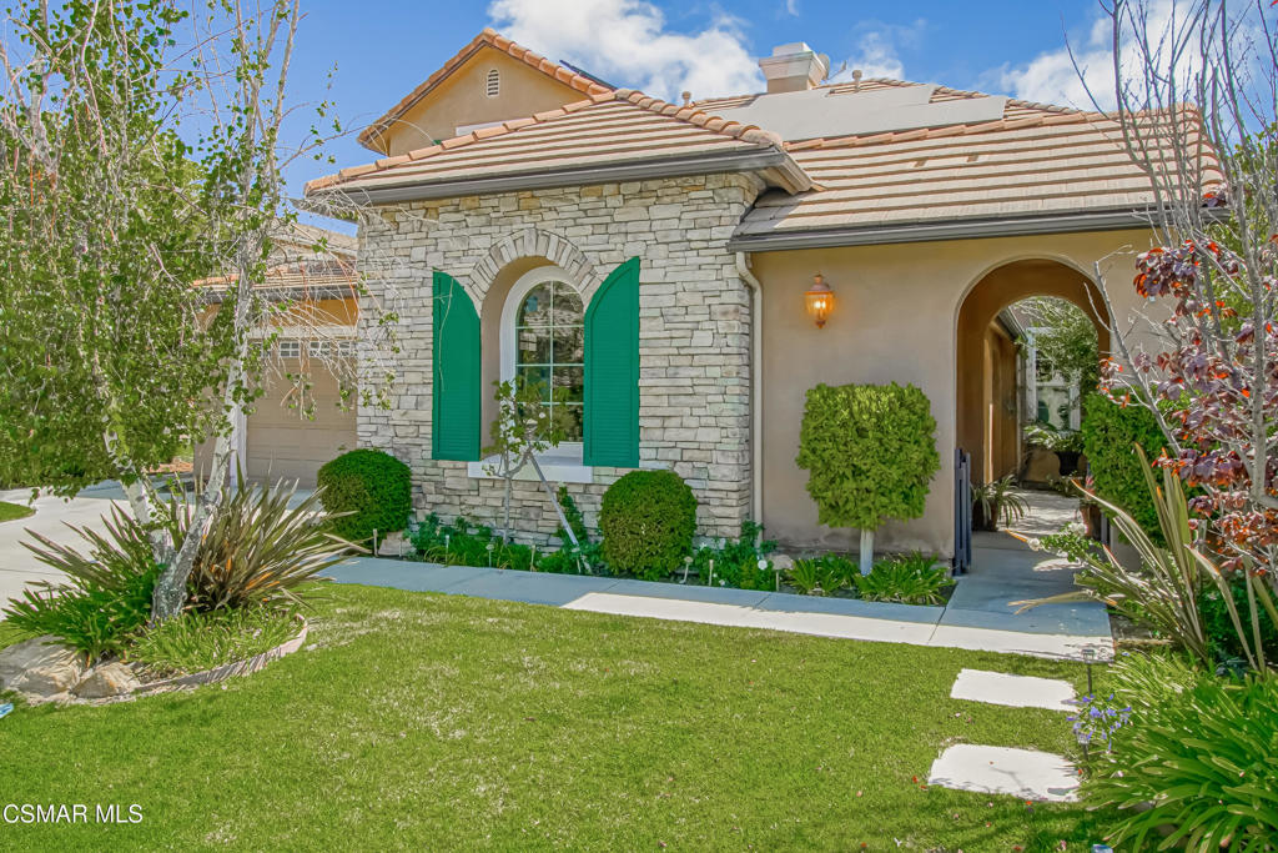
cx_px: 639
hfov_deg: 67.4
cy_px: 426
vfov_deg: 47.9
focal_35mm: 27
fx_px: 959
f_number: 22
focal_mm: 18
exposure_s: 1/100
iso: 640
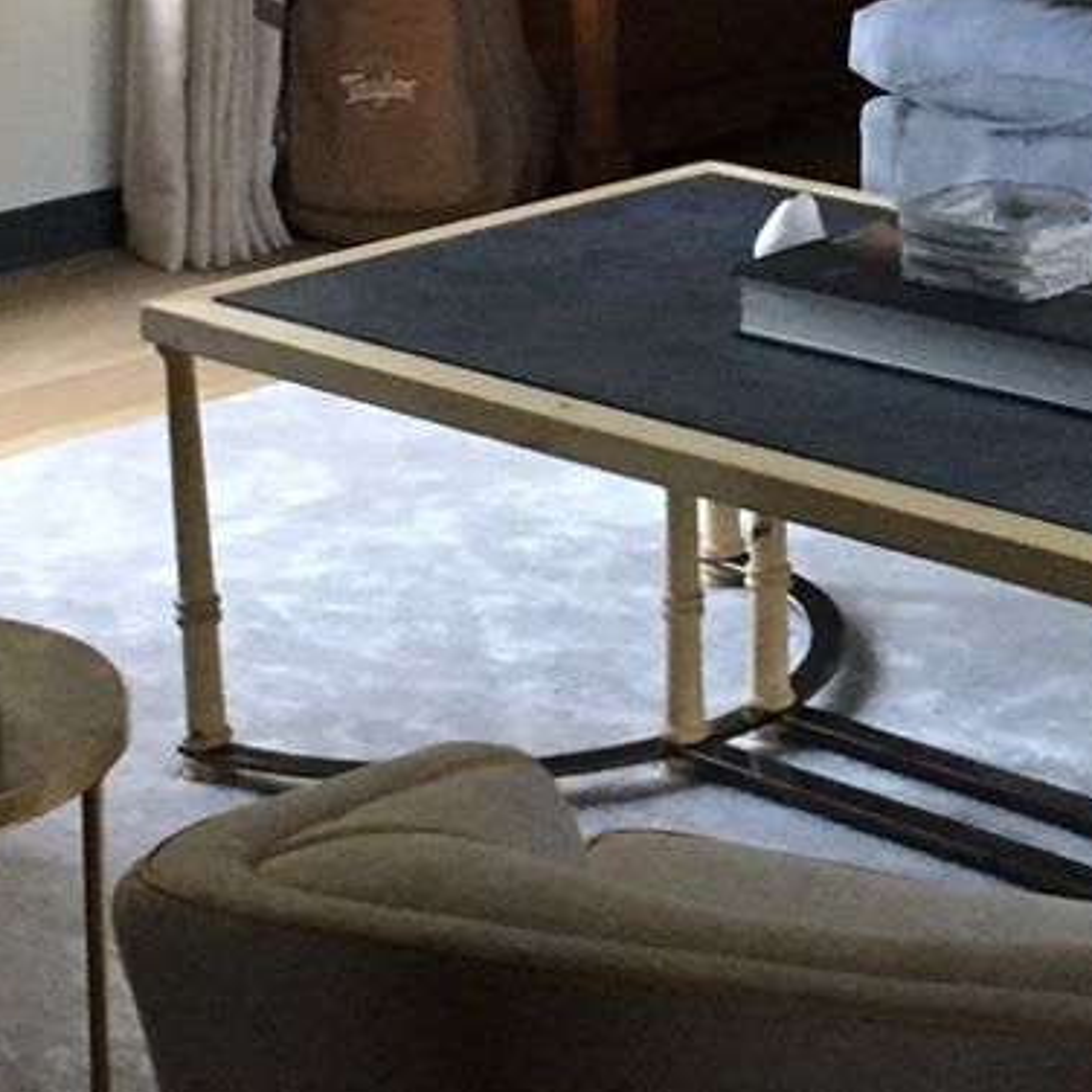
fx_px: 3890
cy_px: -49
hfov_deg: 15.9
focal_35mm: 109
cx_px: 741
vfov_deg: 15.6
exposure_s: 1/24
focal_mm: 4.15
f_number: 2.2
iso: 250
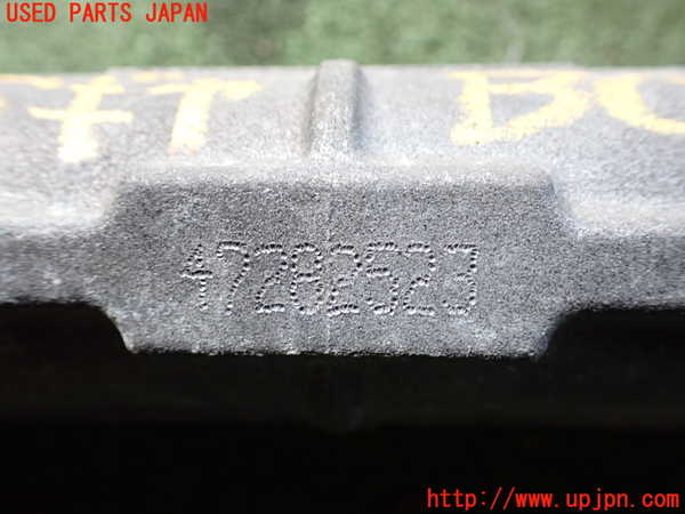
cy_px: 257
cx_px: 342
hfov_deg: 60.0
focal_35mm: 30
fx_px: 594
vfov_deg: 46.8
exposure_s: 1/125
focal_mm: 5.4
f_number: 2.3
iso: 320
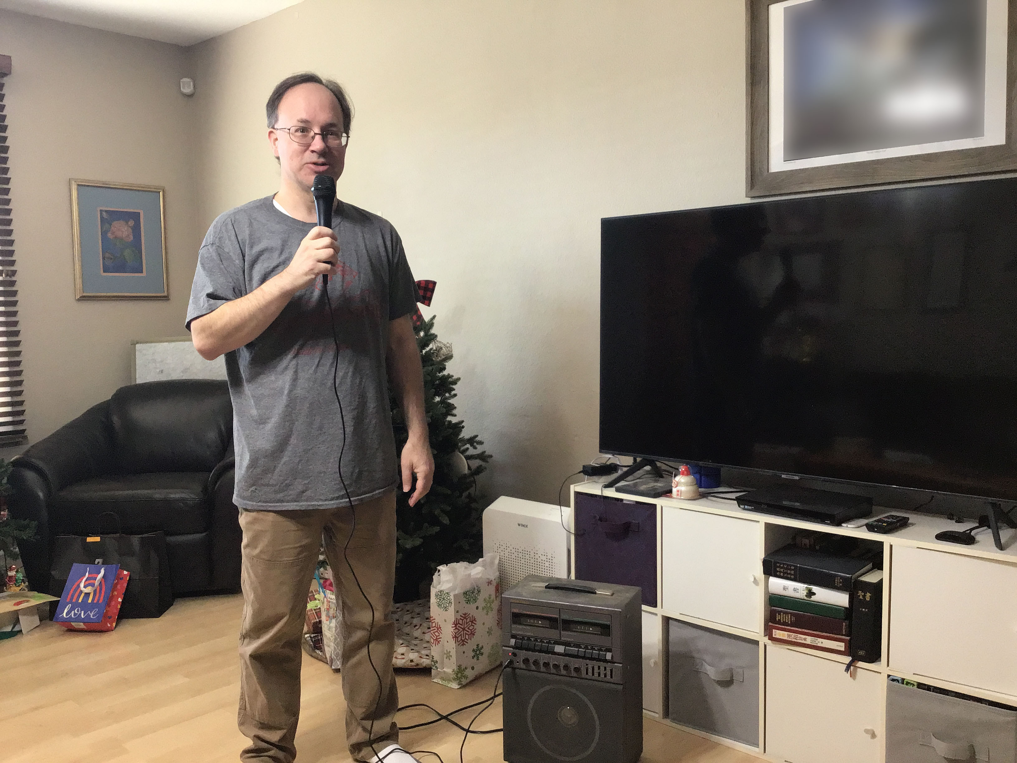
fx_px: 911
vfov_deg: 45.4
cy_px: 382
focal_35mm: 31
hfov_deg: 58.4
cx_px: 508
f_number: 2.4
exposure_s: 1/30
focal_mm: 3.3
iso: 100
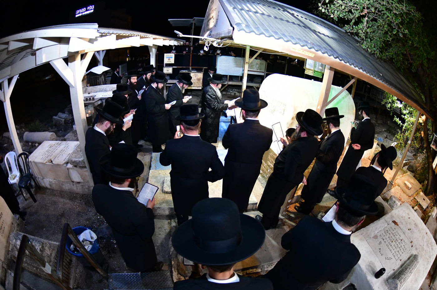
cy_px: 145
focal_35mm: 15
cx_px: 218
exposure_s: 1/100
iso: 2000
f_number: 5.6
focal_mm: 10.5
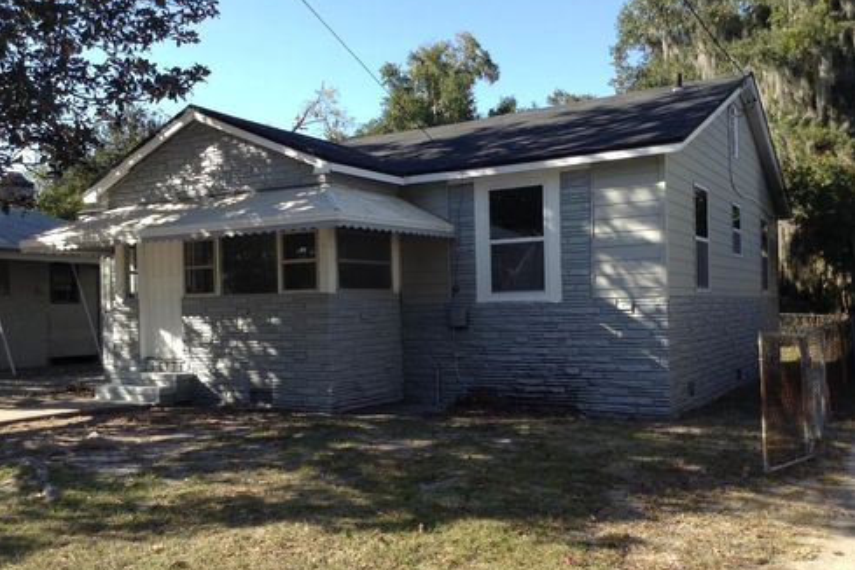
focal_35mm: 35
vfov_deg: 37.8
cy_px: 303
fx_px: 831
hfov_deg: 54.4
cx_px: 421
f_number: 2.4
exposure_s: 1/414
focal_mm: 3.3
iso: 25
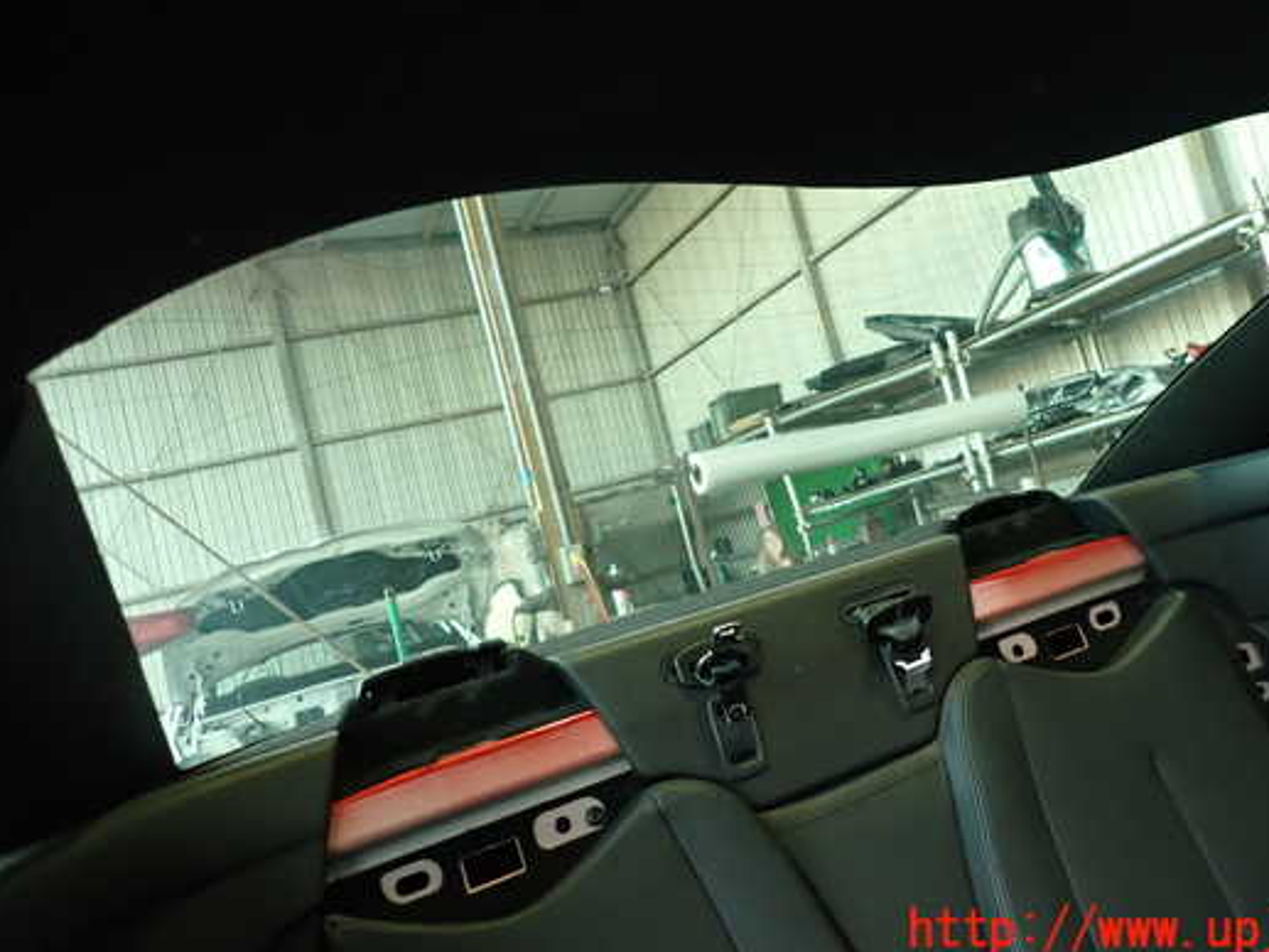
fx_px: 1063
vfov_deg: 48.1
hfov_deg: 61.4
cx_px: 727
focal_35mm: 29
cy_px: 410
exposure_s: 1/30
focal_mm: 4.5
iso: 400
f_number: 2
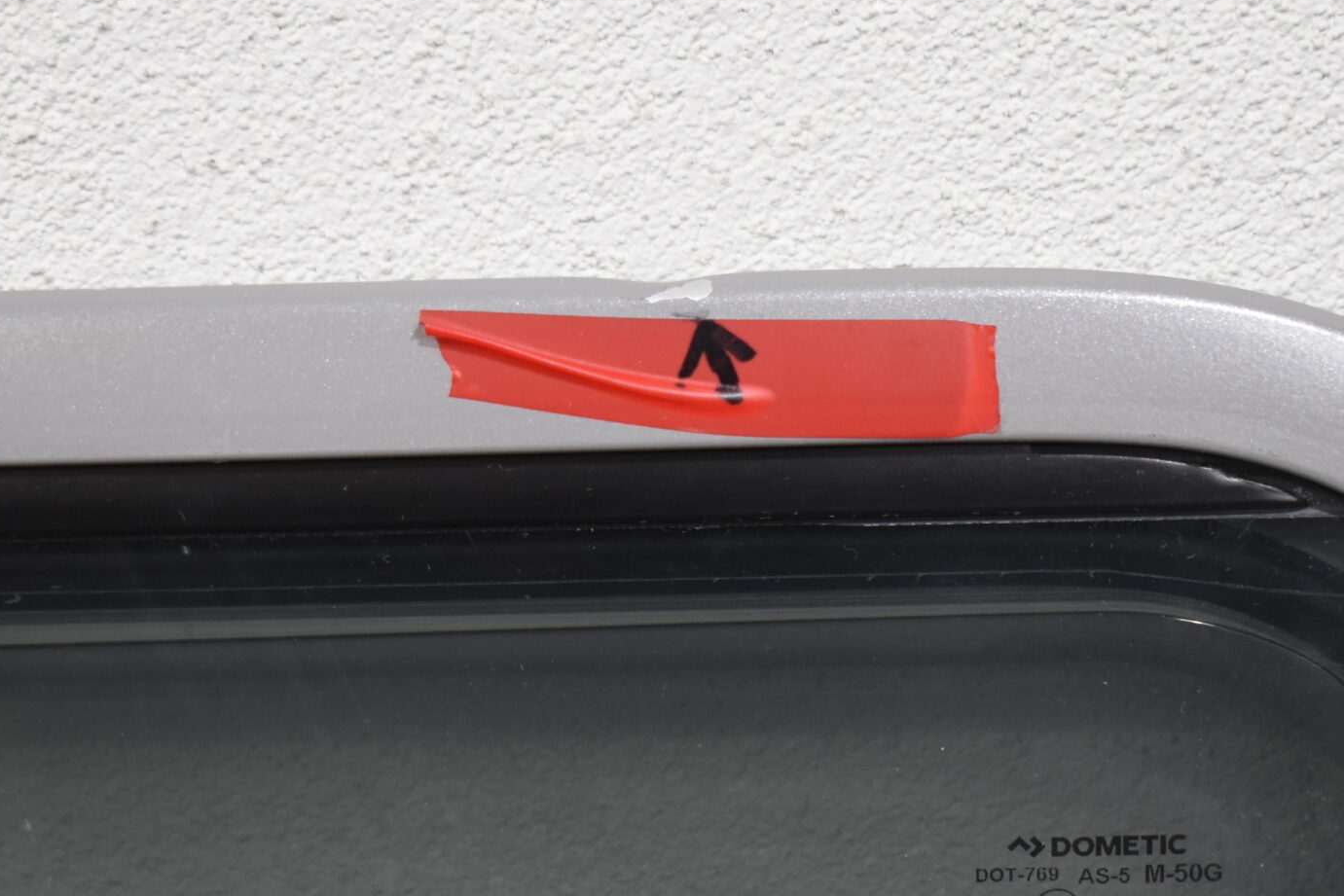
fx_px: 3323
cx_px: 737
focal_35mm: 89
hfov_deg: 22.9
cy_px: 598
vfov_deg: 15.3
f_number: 4.5
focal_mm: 32
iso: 800
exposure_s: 1/160
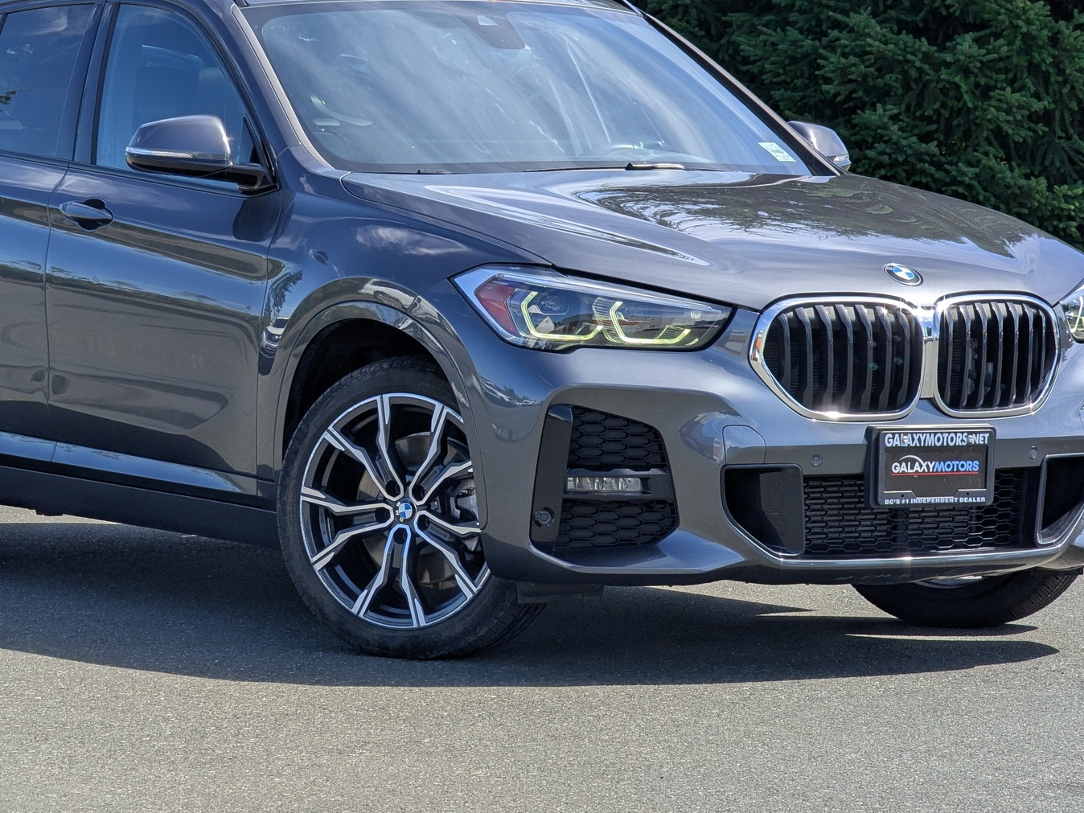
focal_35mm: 161
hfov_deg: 12.3
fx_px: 5042
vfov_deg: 9.2
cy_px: 341
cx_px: 452
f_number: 3.5
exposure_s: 1/313
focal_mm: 19
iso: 33
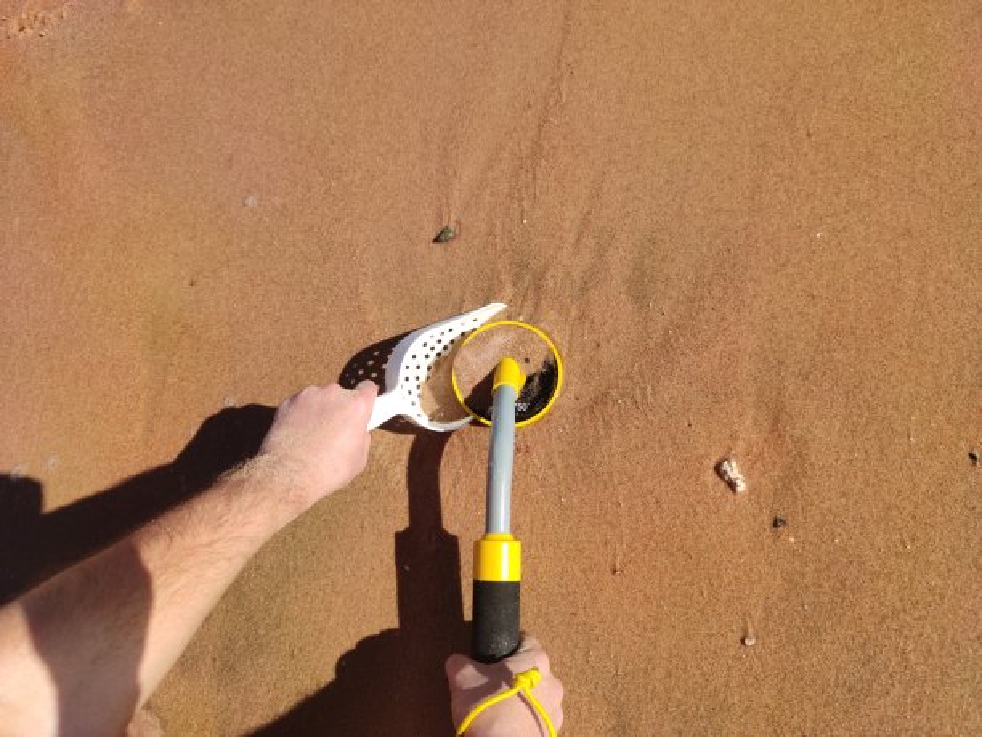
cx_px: 491
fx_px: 681
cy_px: 368
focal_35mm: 24
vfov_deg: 56.8
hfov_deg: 71.6
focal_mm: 6.72
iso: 102
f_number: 1.65
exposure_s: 1/1126
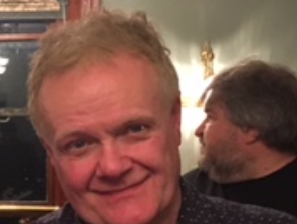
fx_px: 894
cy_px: 201
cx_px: -112
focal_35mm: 104
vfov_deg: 14.1
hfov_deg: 17.5
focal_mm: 4.15
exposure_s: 1/17
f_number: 2.2
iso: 200
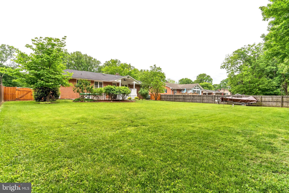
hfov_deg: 93.3
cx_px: 144
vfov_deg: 70.4
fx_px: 136
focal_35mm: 17
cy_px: 96
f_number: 8
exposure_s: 1/50
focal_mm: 17
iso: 200
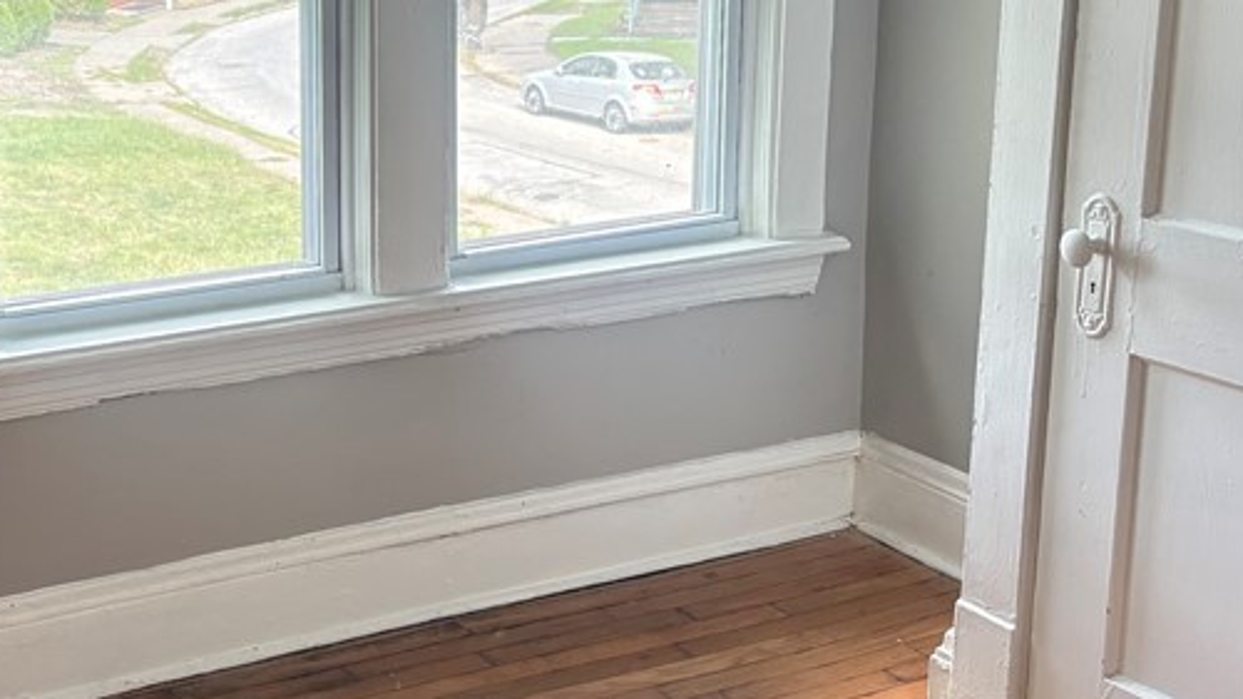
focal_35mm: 58
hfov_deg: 34.9
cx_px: 241
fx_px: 1911
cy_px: 199
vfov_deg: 20.6
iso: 160
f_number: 1.6
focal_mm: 5.96
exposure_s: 1/60
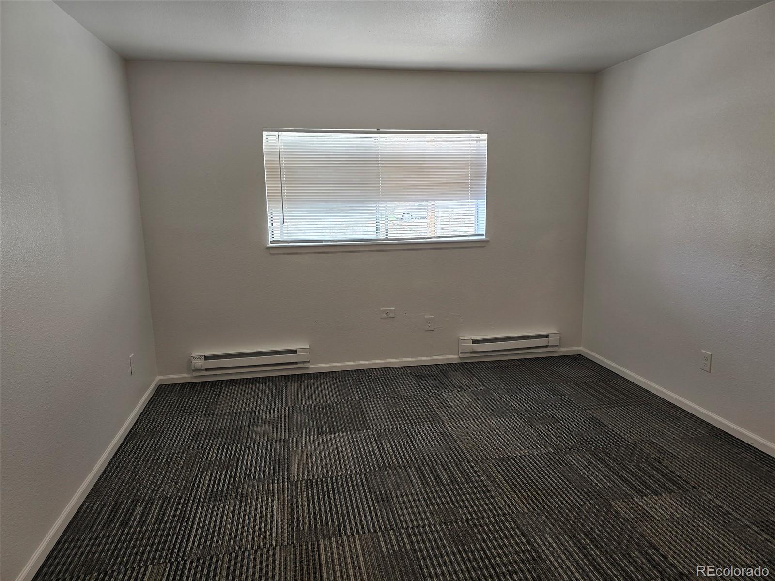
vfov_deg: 58.9
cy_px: 290
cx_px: 388
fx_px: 515
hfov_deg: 73.9
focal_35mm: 23
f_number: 1.7
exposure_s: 1/120
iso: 40
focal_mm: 6.3
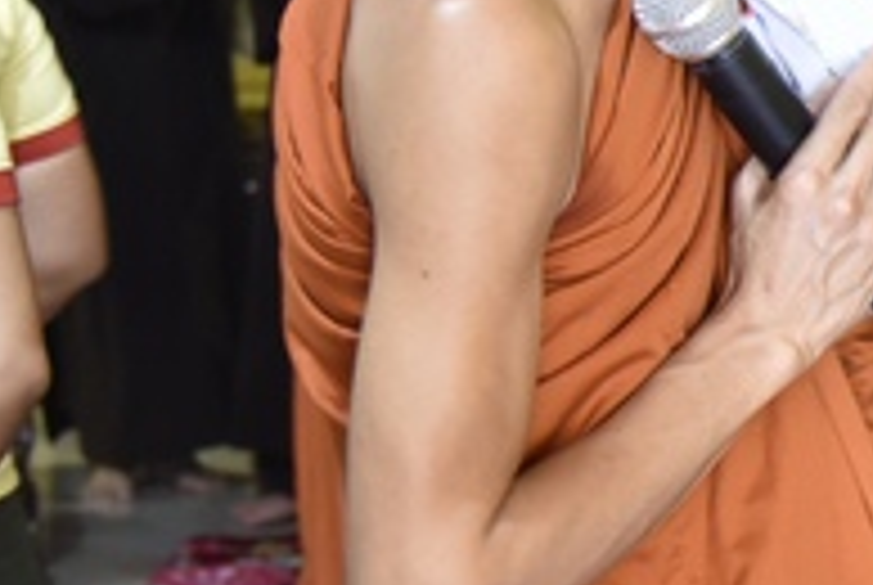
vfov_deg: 10.8
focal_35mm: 127
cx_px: 1192
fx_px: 3084
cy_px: 299
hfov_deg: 15.2
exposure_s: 1/30
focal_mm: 38
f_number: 4
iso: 1600
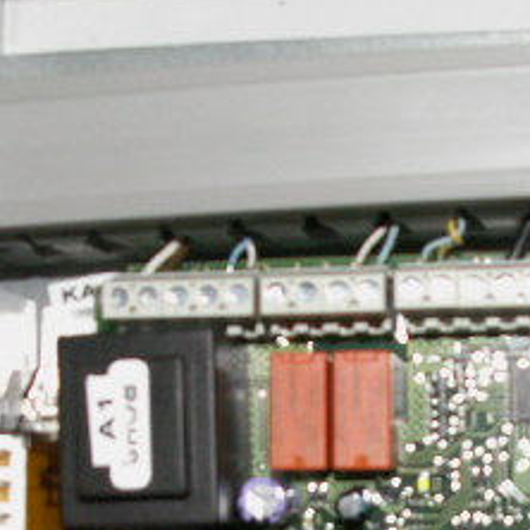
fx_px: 1542
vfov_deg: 18.8
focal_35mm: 89
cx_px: 401
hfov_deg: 19.4
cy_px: 561
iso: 160
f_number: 3.5
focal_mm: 5.86
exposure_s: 1/40
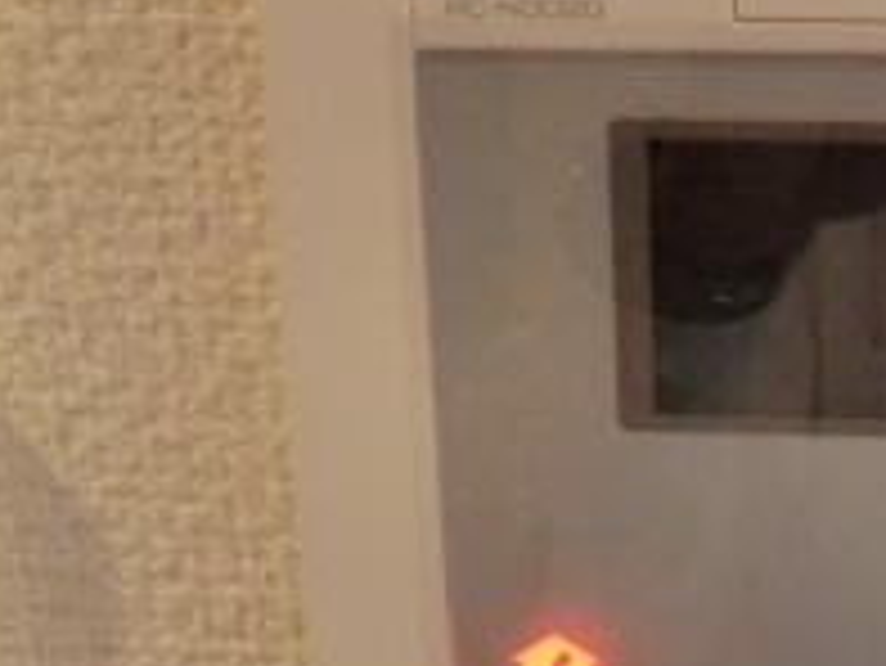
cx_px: 1057
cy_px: 734
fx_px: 1998
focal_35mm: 78
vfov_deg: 18.2
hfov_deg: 23.0
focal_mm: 4.3
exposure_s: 1/60
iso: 500
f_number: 3.2
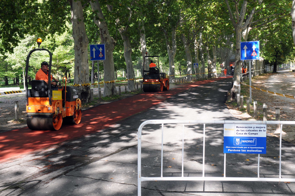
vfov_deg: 28.9
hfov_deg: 42.4
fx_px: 381
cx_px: 148
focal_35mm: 46
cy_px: 98
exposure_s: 1/200
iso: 400
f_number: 5
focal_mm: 31
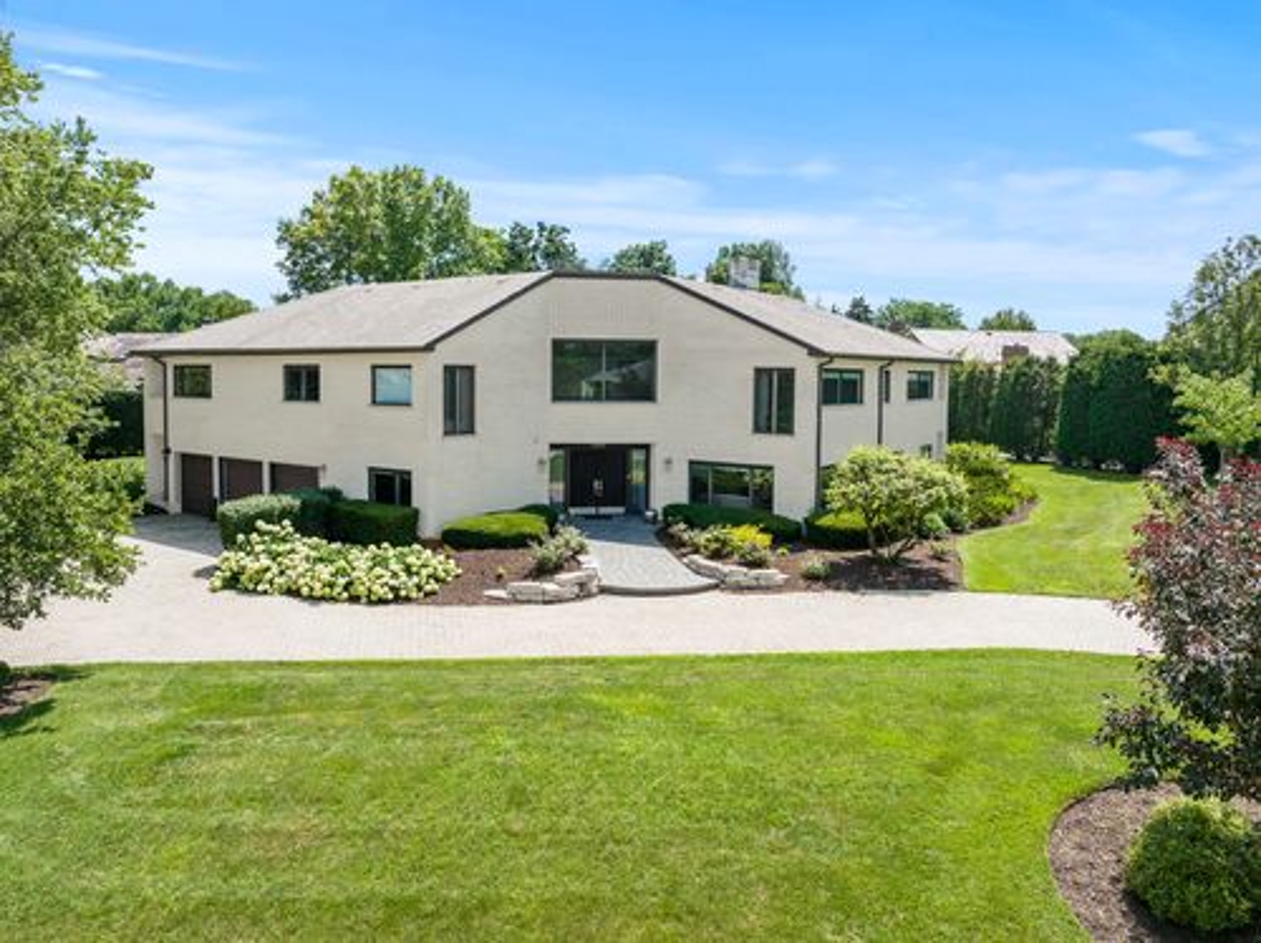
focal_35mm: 24
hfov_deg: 71.6
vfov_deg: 56.7
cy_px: 472
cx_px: 630
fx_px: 873
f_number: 2.8
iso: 150
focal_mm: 12.29
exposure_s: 1/3200
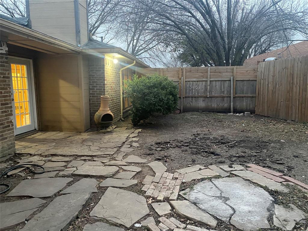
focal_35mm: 26
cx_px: 154
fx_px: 231
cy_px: 116
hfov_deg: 67.3
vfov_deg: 53.1
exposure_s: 1/30
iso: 500
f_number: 1.8
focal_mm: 4.25
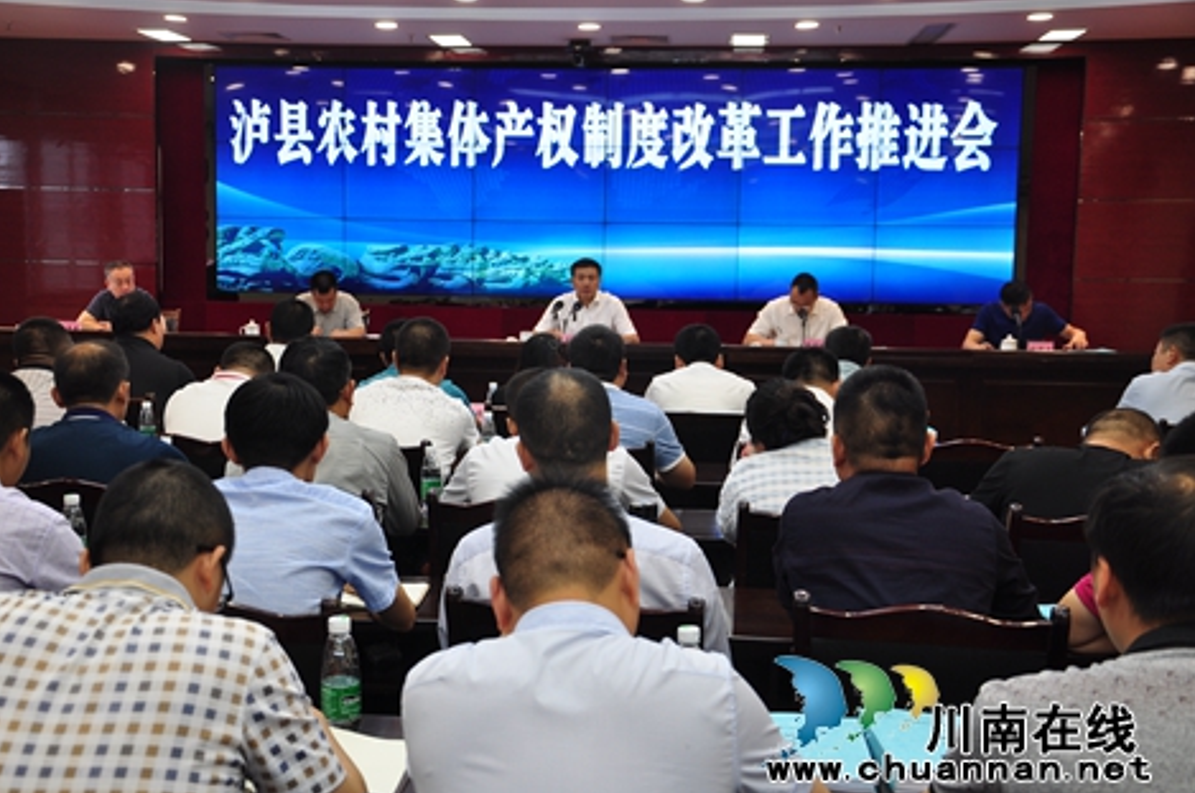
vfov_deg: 28.0
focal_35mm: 48
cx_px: 568
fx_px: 1591
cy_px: 411
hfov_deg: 41.2
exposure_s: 1/30
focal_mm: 30
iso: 200
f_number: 4.2
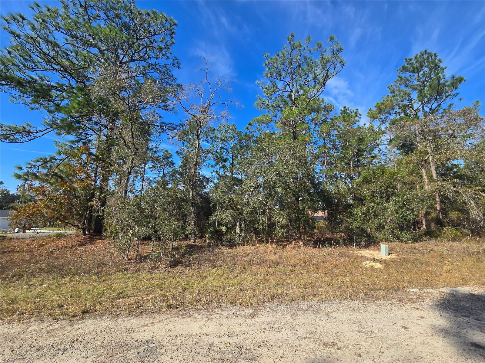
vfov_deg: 89.9
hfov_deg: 106.2
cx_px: 242
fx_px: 182
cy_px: 182
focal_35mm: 13
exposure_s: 1/1395
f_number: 2.2
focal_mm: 2.2
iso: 50
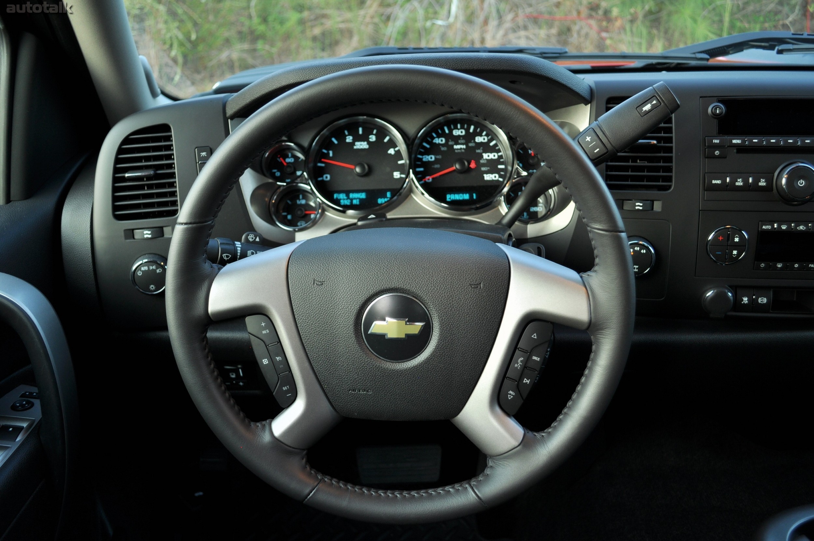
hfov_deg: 57.3
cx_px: 407
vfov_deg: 39.9
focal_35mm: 33
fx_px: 745
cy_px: 270
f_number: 3.8
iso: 200
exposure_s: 1/40
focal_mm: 22
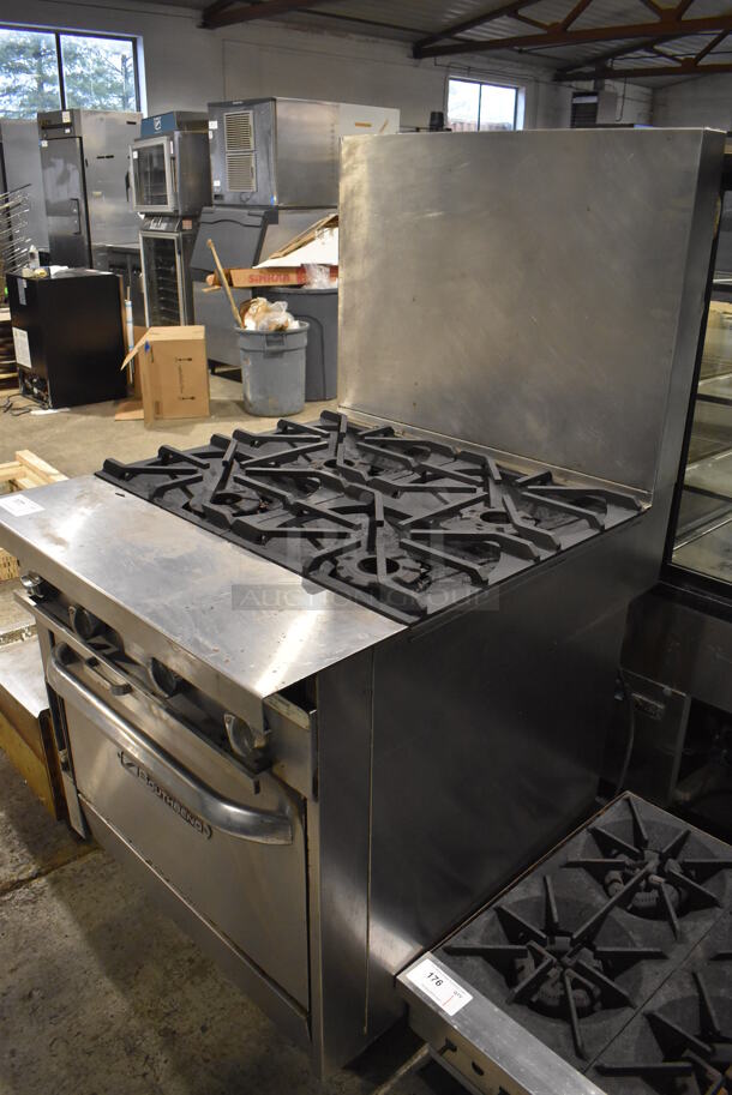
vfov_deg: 67.3
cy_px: 548
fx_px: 822
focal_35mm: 27
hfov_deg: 48.0
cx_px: 366
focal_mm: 18
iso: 3200
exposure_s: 1/125
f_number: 3.5
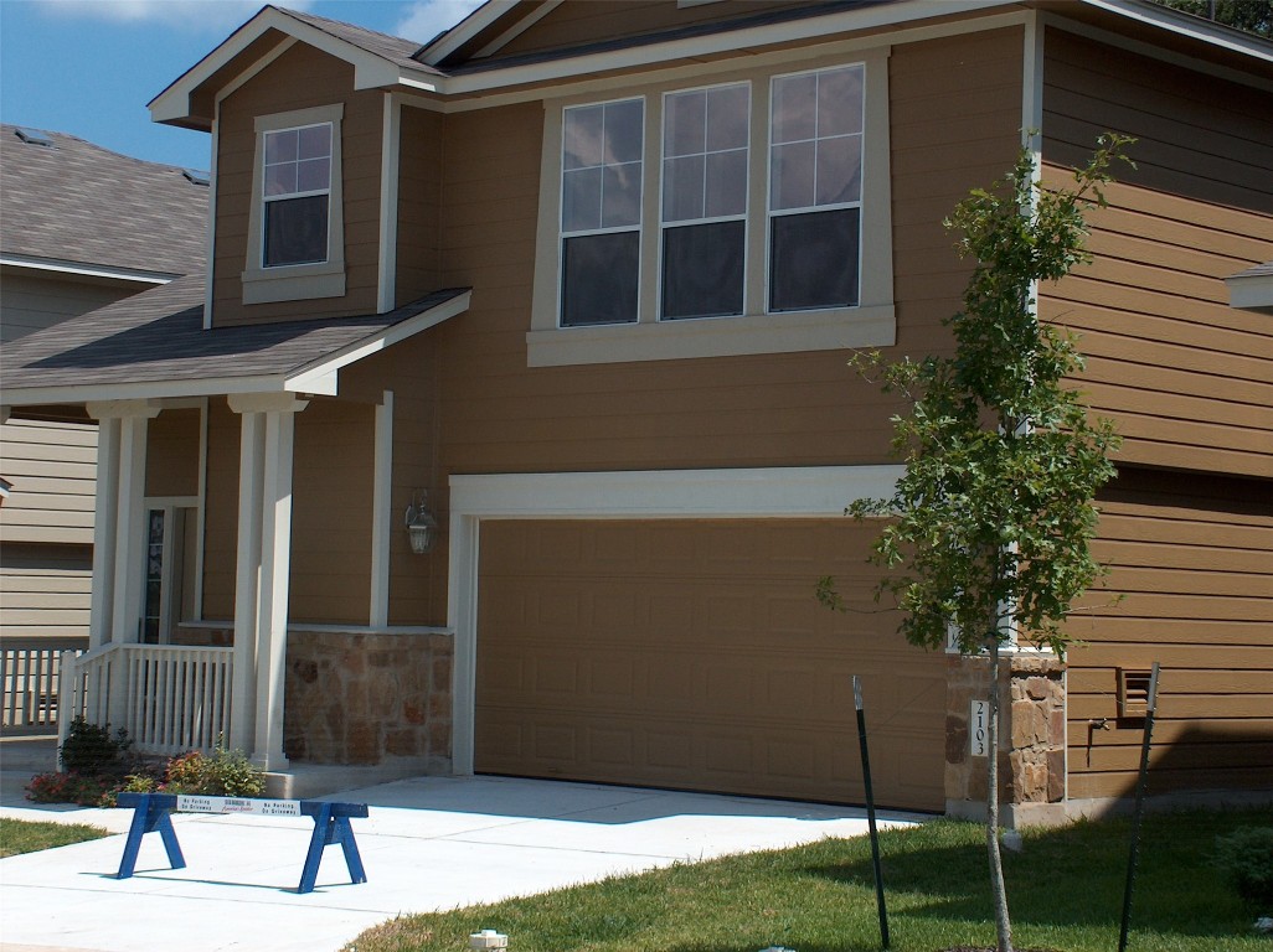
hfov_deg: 27.1
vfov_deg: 20.4
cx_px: 636
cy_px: 476
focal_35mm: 72
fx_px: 2646
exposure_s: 1/310
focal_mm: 14.73
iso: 100
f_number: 8.19
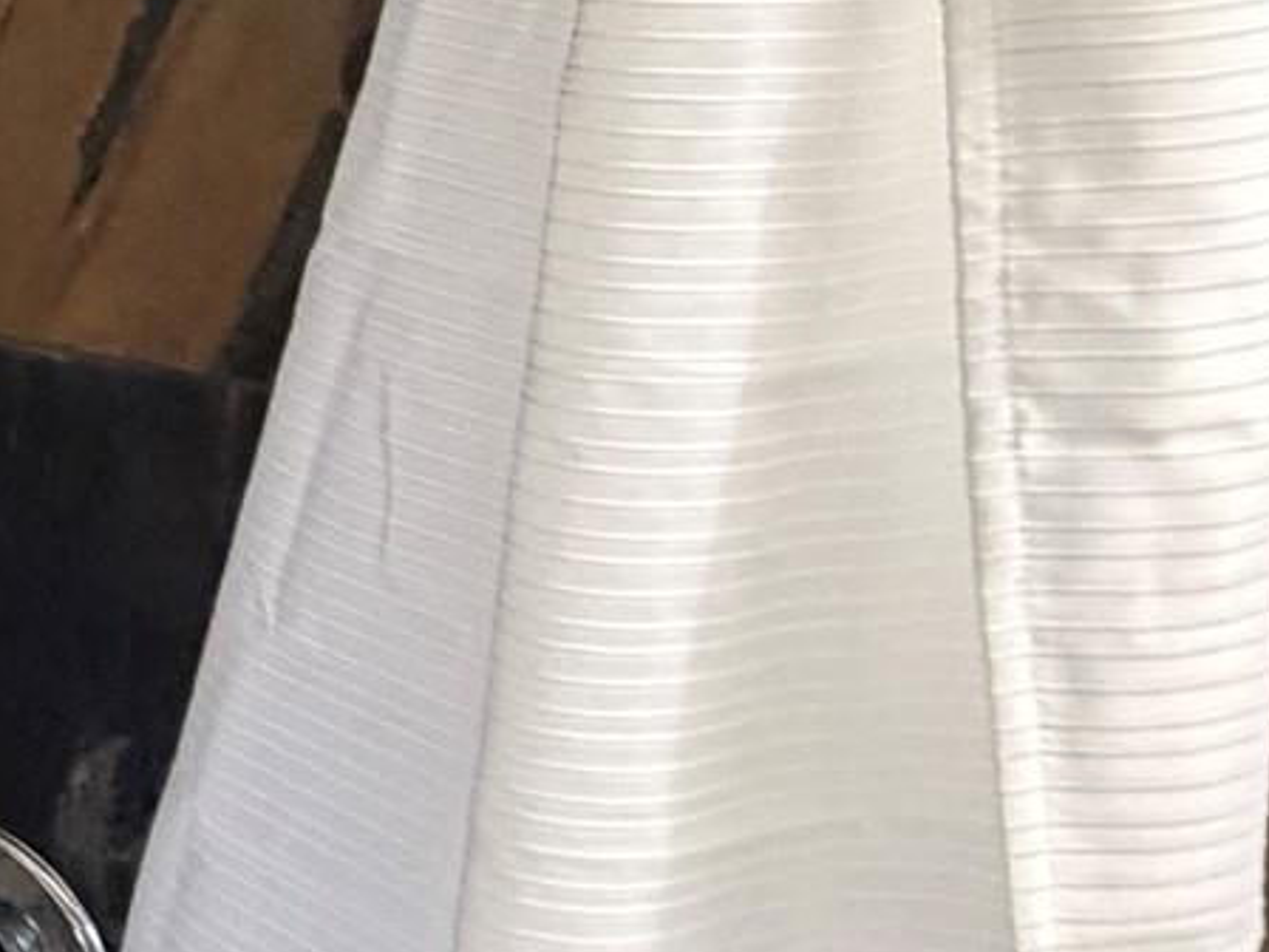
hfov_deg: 19.0
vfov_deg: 22.5
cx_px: -1252
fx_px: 2346
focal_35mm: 64
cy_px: 159
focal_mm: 2.22
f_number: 2.2
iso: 400
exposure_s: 1/60
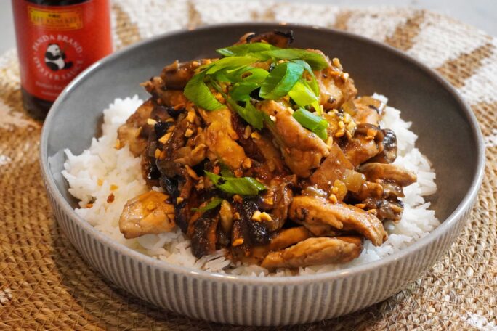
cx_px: 248
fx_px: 932
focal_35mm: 68
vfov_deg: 20.2
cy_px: 166
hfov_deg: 29.9
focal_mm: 45
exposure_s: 1/160
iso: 4000
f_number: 5.6
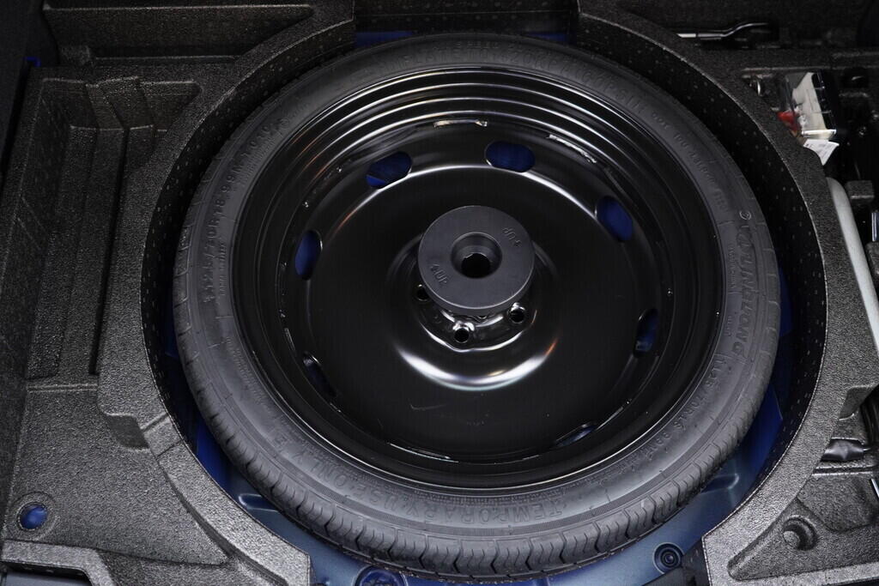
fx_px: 879
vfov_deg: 36.9
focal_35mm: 36
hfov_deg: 53.1
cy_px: 293
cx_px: 440
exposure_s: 1/40
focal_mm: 24
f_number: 2.8
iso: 640
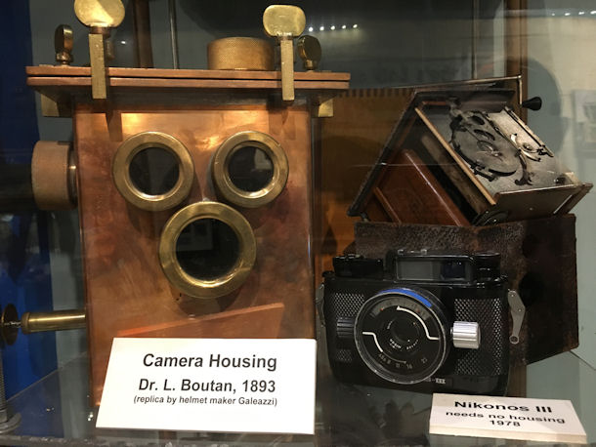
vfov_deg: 48.3
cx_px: 298
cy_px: 224
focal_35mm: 29
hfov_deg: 61.6
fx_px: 500
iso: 160
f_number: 2.2
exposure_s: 1/30
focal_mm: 4.15
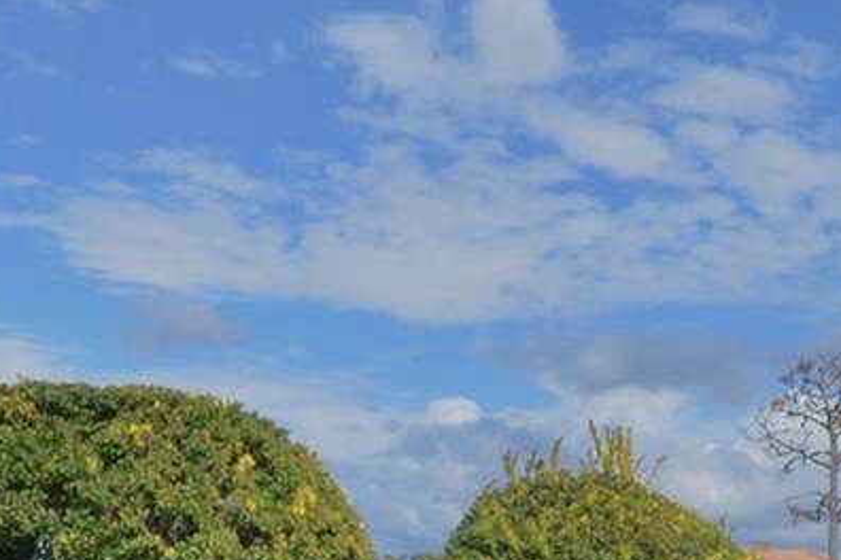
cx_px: 357
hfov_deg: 14.1
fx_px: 3387
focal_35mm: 145
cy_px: 490
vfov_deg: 9.4
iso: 100
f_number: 9
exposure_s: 1/320
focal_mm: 24
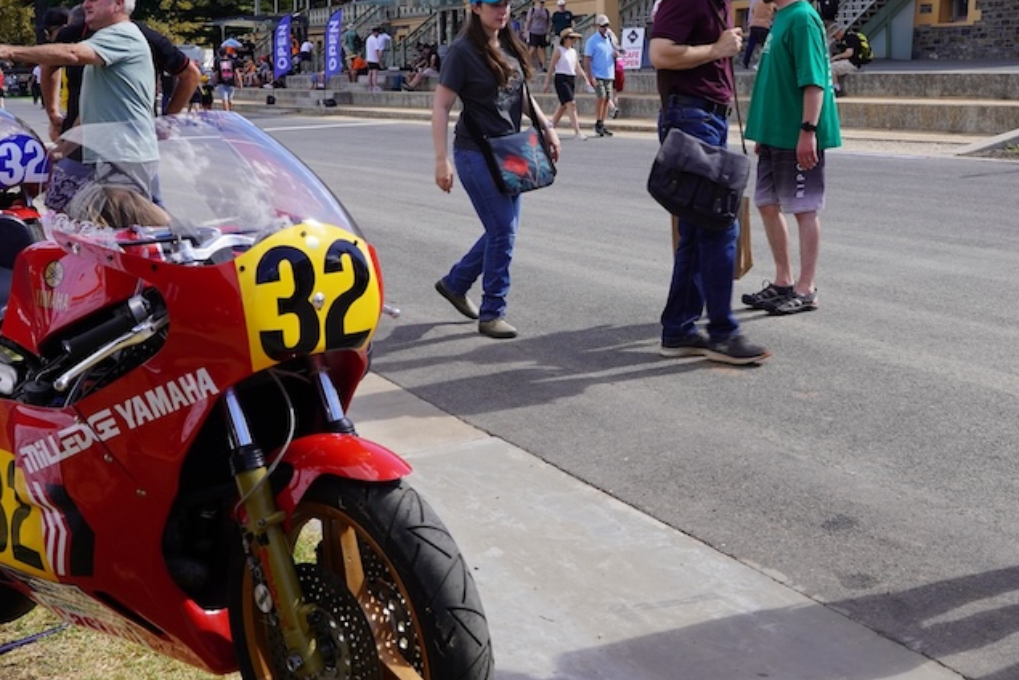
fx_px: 1444
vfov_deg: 26.4
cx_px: 704
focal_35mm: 51
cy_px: 223
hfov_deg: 38.3
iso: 100
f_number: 8
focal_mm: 27
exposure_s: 1/125
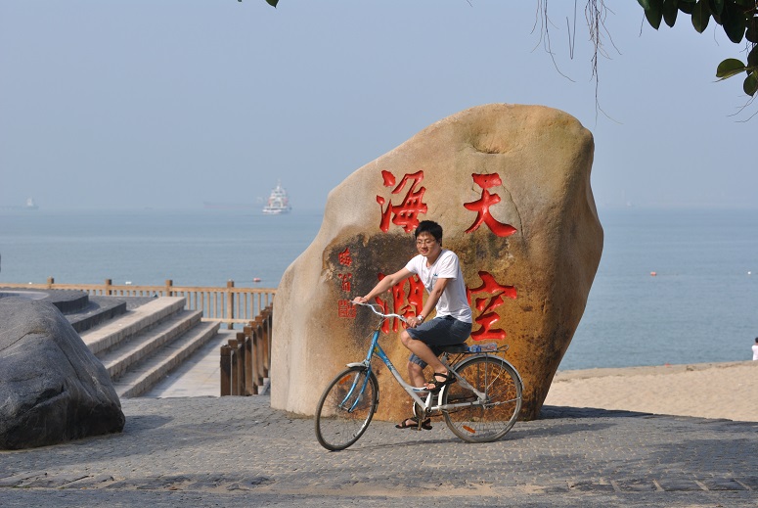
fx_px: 2214
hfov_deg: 19.4
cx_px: 379
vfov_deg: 13.1
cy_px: 254
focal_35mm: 105
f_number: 5.6
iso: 100
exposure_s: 1/500
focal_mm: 70
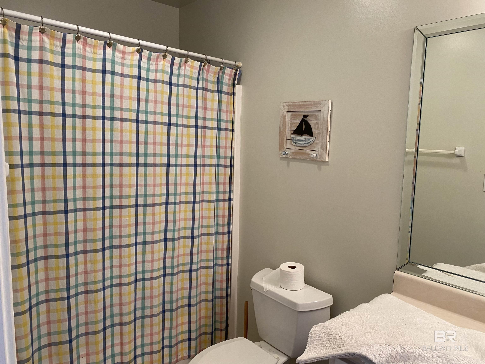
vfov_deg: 53.1
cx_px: 242
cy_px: 182
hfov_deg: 67.3
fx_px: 364
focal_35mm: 26
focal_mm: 4.25
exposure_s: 1/60
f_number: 1.8
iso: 100
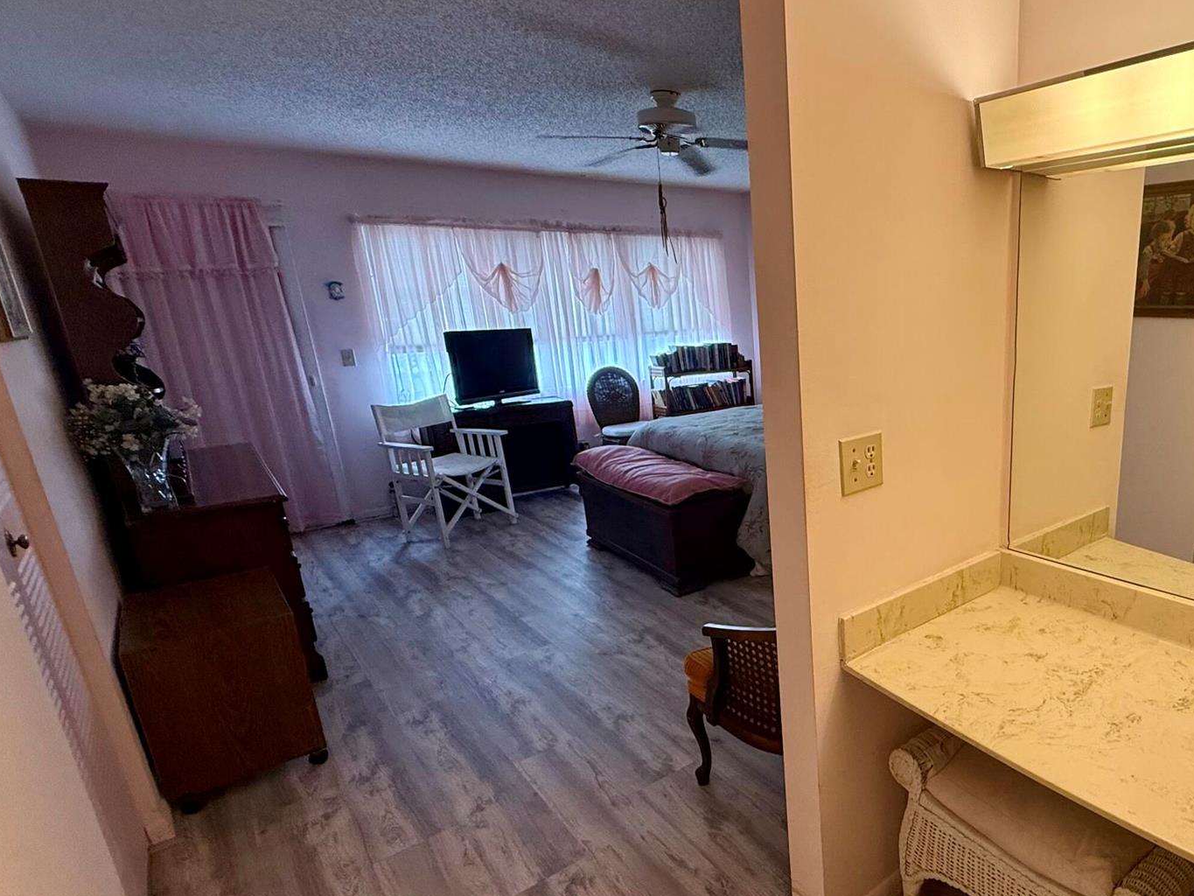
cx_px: 863
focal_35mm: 21
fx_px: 724
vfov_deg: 63.3
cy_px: 501
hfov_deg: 74.5
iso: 200
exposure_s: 1/60
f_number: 2.2
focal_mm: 2.22
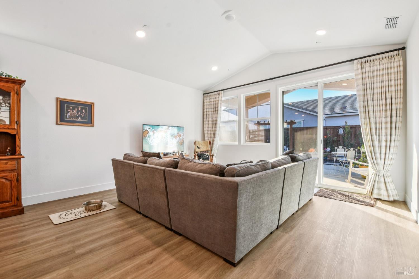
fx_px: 175
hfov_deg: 100.4
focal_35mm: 15
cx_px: 210
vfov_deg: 77.3
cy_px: 140
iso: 100
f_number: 8
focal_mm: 10
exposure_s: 1/25
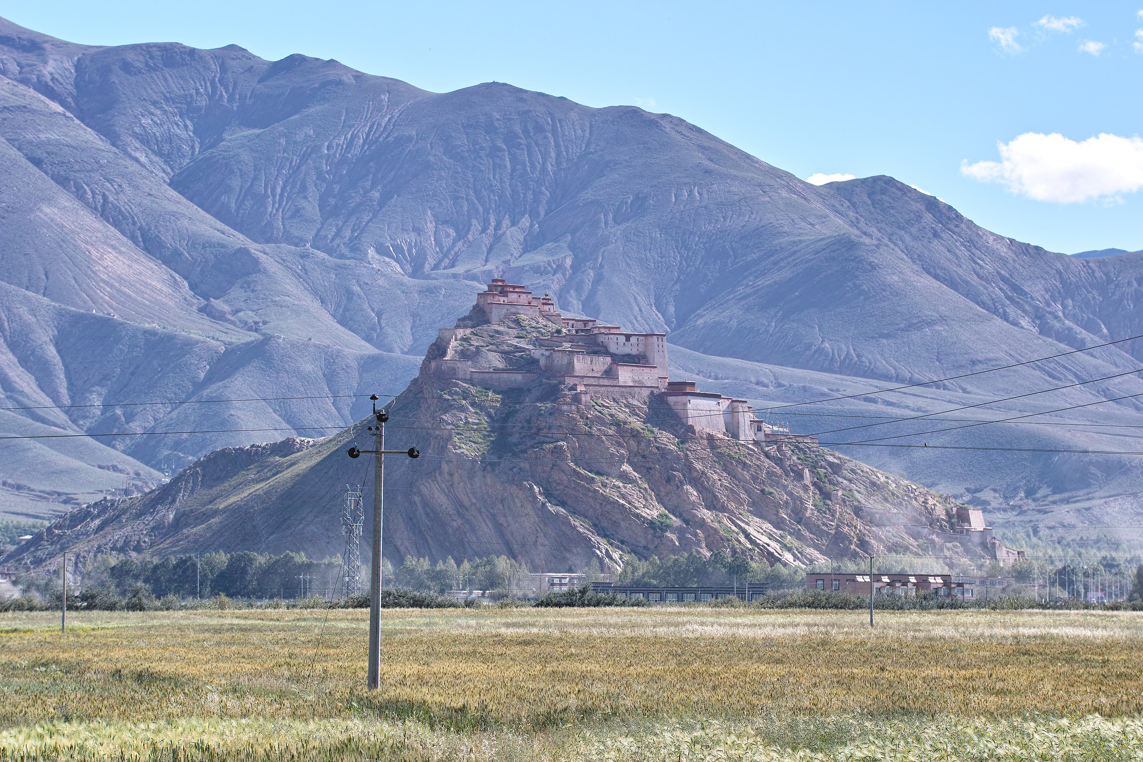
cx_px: 572
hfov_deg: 13.7
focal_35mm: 150
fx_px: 4762
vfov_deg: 9.1
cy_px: 381
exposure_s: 1/1000
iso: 200
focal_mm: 100
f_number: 4
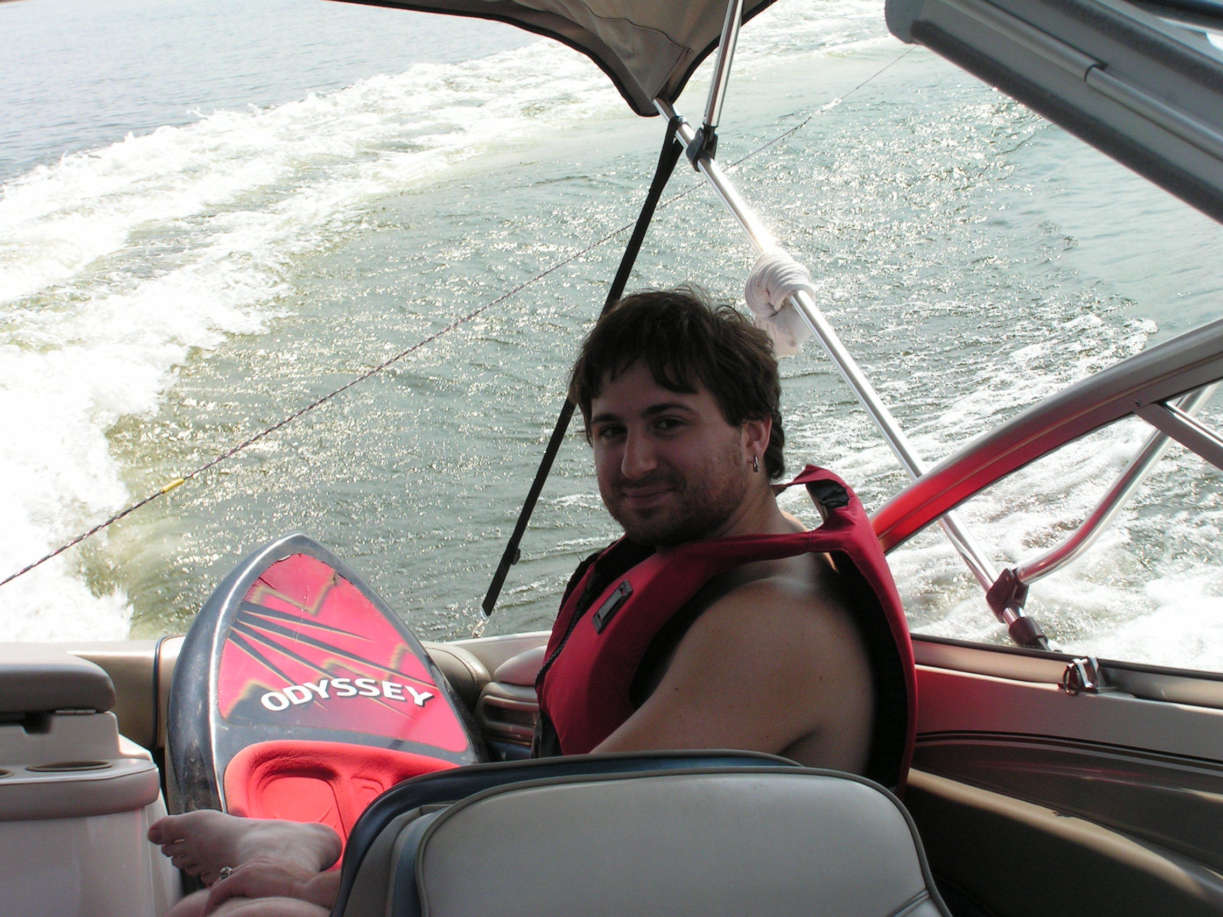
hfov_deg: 31.2
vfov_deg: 23.7
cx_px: 612
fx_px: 2190
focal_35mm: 62
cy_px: 458
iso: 50
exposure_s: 1/250
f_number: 6.3
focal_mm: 10.4
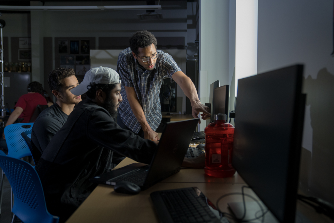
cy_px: 112
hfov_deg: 57.2
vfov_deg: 40.0
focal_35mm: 33
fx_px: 306
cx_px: 167
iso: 1600
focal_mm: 33
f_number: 3.2
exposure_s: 1/400
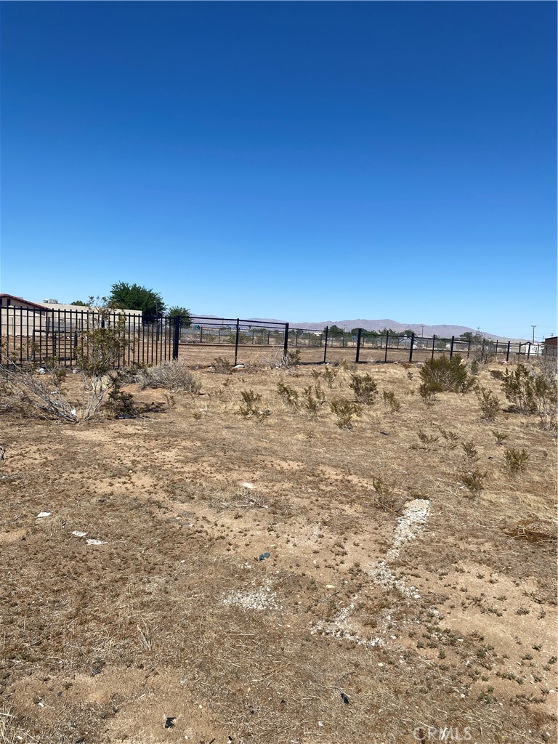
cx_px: 279
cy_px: 372
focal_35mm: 26
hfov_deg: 53.1
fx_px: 559
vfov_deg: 67.3
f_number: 1.8
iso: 32
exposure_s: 1/4608
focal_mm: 4.25
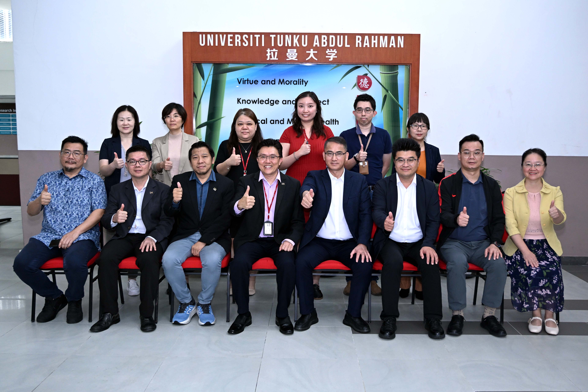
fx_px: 551
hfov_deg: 56.1
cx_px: 294
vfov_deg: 39.1
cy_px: 196
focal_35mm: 34
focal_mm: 22.5
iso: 1000
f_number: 3.8
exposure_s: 1/100
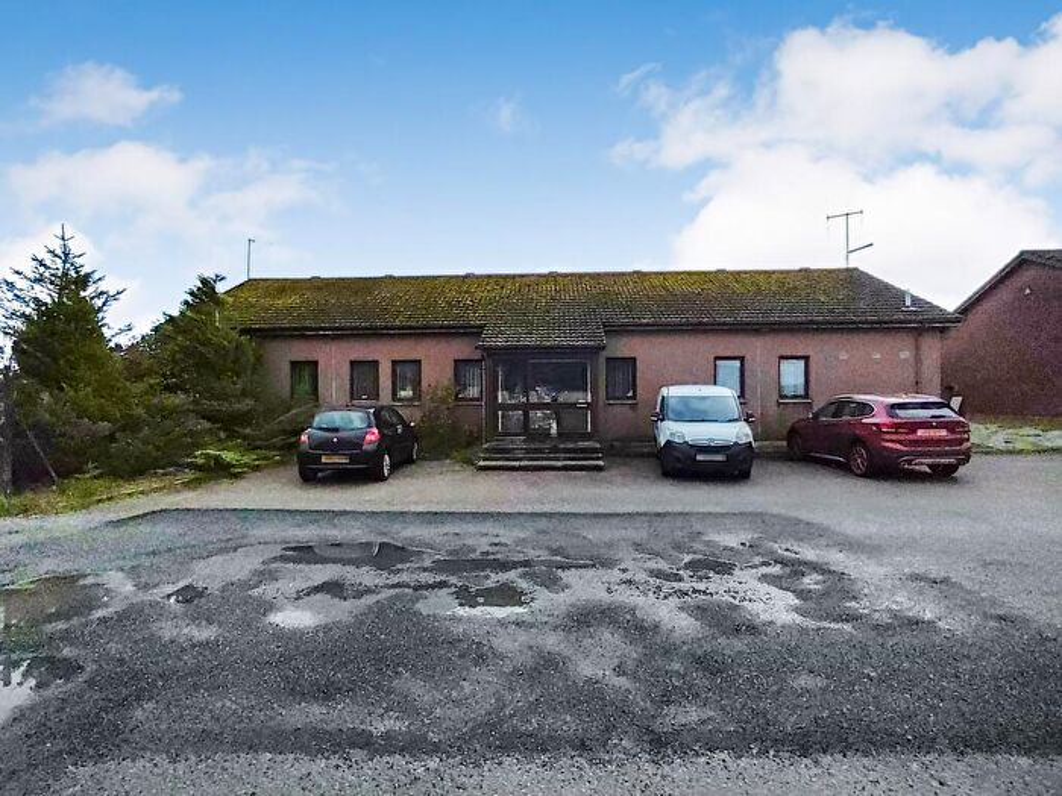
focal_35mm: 18
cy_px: 398
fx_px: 552
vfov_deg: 71.6
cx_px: 531
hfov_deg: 87.8
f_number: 2.2
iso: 50
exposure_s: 1/3500
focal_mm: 1.68
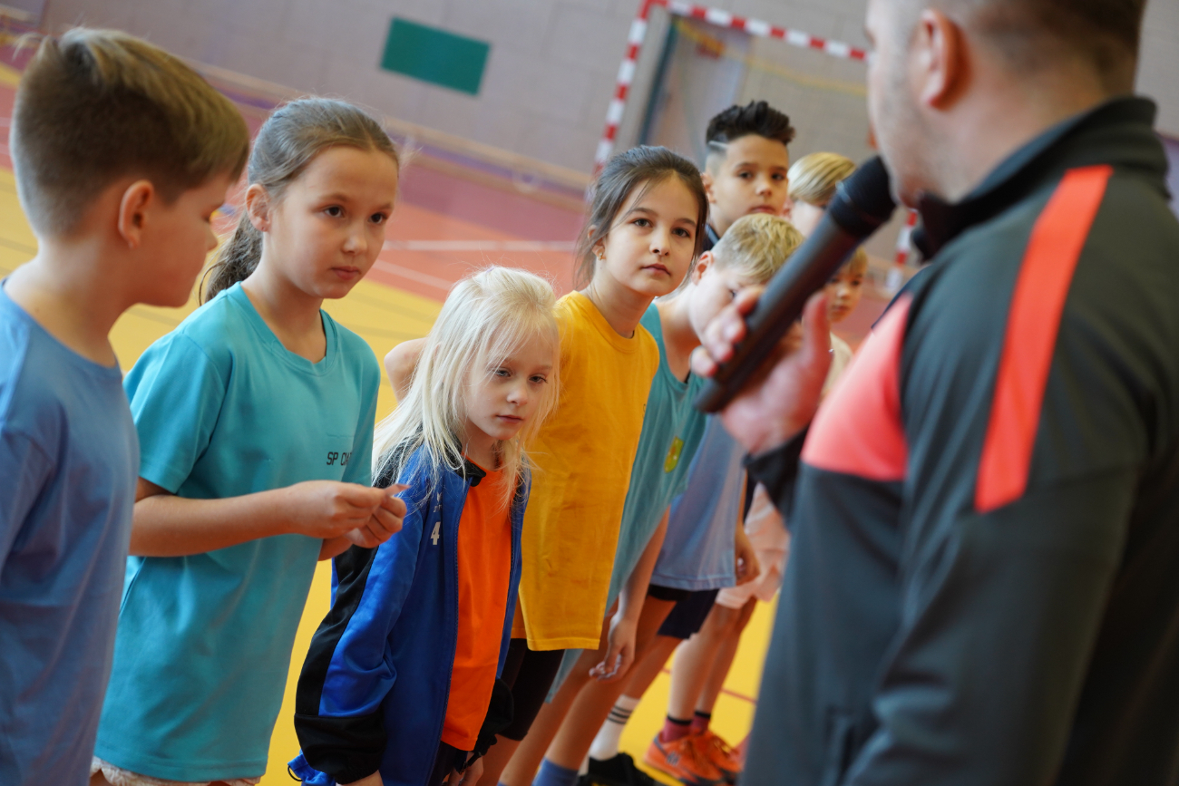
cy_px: 393
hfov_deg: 27.7
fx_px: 2391
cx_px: 590
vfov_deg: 18.7
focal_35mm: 73
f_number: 4
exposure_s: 1/100
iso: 1600
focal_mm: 73
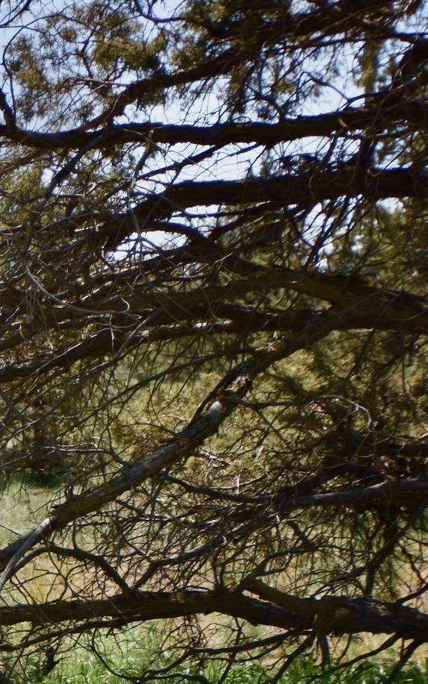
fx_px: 1867
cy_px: 392
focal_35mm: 100
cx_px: -435
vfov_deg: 20.8
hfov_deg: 11.7
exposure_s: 1/1000
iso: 200
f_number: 4.5
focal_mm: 24
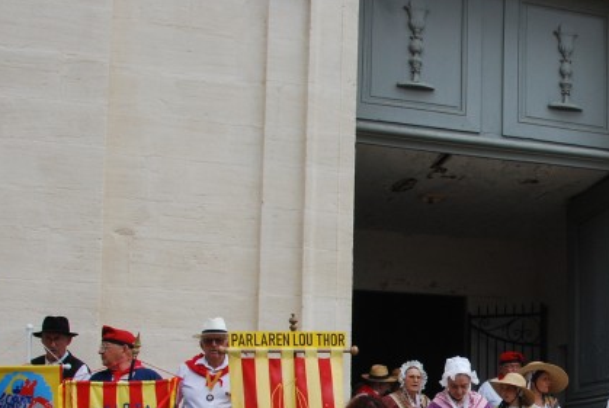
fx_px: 1085
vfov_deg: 20.8
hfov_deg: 30.1
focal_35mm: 64
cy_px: 383
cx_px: 543
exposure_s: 1/400
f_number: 10
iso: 400
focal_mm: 20
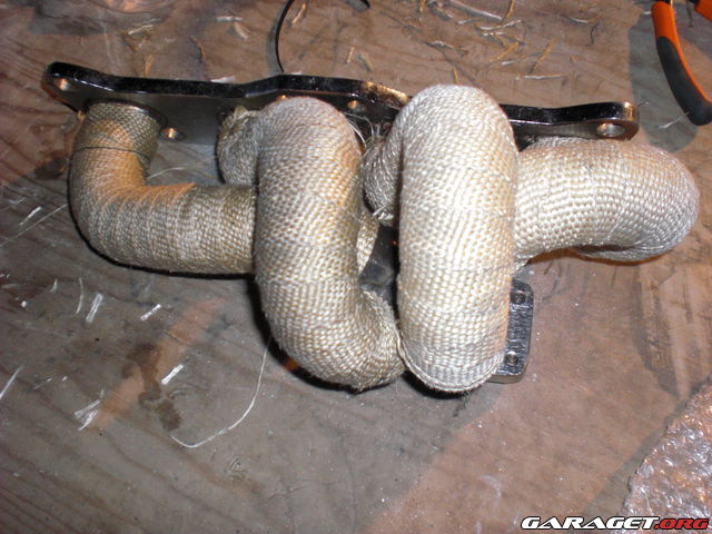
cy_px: 267
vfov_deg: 37.7
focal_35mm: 38
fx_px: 782
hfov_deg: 49.0
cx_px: 356
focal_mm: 6.3
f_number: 3.1
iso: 200
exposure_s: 1/60
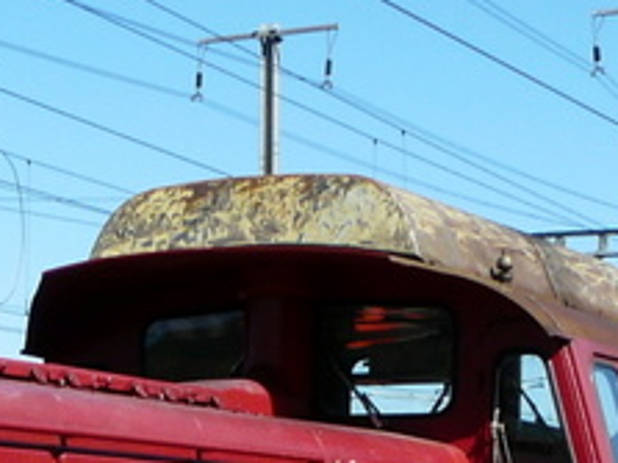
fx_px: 2480
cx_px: -47
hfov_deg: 13.9
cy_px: 810
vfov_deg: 10.1
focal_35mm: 139
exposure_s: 1/320
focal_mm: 5
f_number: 5.6
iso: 100
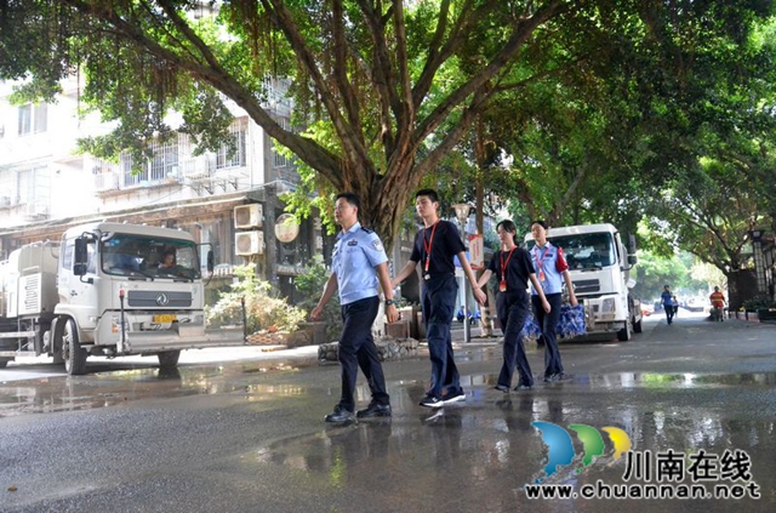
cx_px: 388
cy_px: 256
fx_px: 580
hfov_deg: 67.5
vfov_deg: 47.7
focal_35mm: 27
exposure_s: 1/1250
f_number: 4.5
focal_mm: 18
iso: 6400
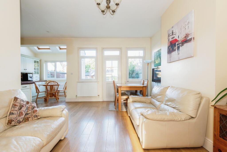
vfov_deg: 73.8
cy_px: 76
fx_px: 101
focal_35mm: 16
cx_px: 114
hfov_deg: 96.7
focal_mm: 16
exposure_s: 1/8
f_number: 8
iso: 200
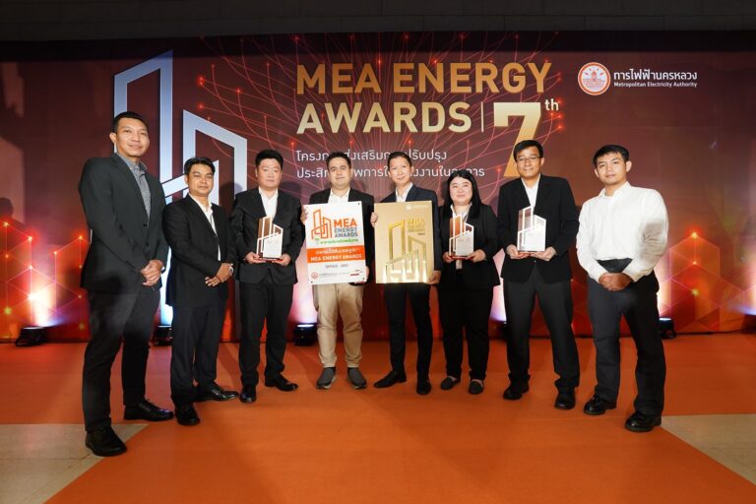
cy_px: 252
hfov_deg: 90.0
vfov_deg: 67.4
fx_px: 378
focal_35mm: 18
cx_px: 378
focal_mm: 18
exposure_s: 1/60
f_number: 8
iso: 2000
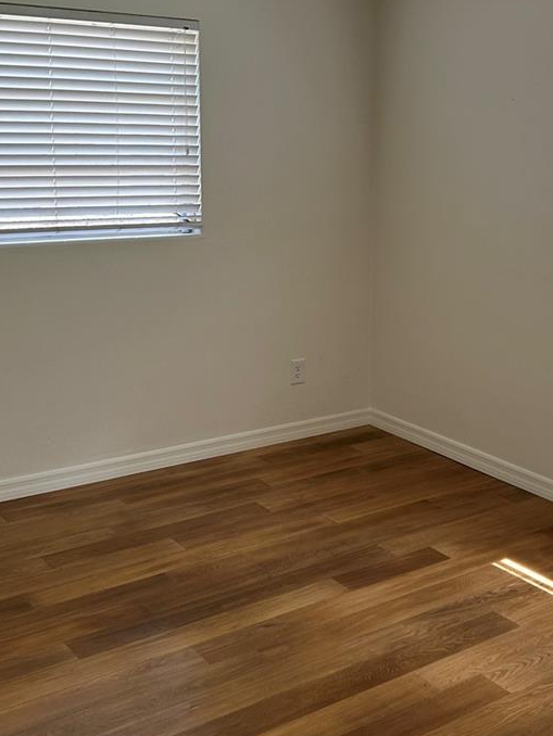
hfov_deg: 31.4
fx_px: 979
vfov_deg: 41.1
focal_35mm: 46
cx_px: 344
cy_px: 307
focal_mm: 5.7
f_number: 1.5
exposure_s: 1/121
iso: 80
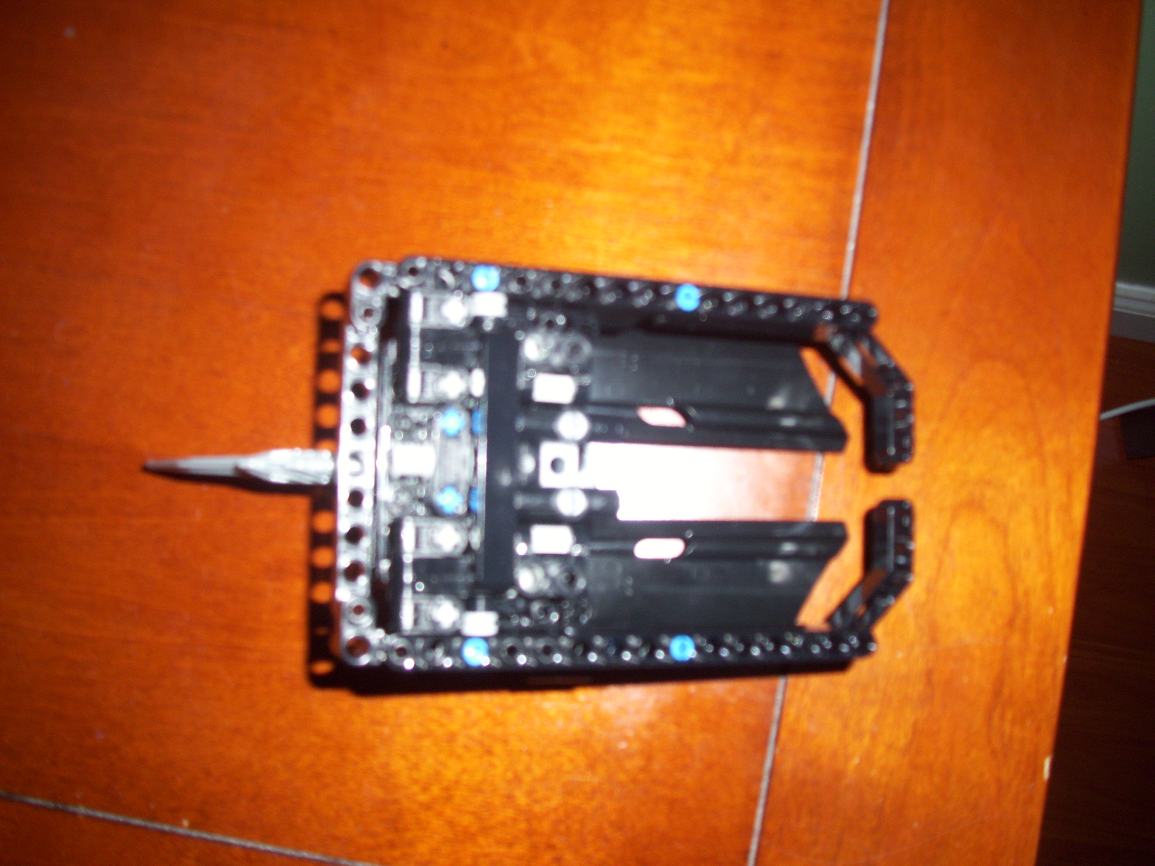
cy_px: 433
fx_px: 1134
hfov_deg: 54.0
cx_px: 578
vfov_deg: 41.8
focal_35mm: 34
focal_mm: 5.7
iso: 80
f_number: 2.9
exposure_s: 1/40
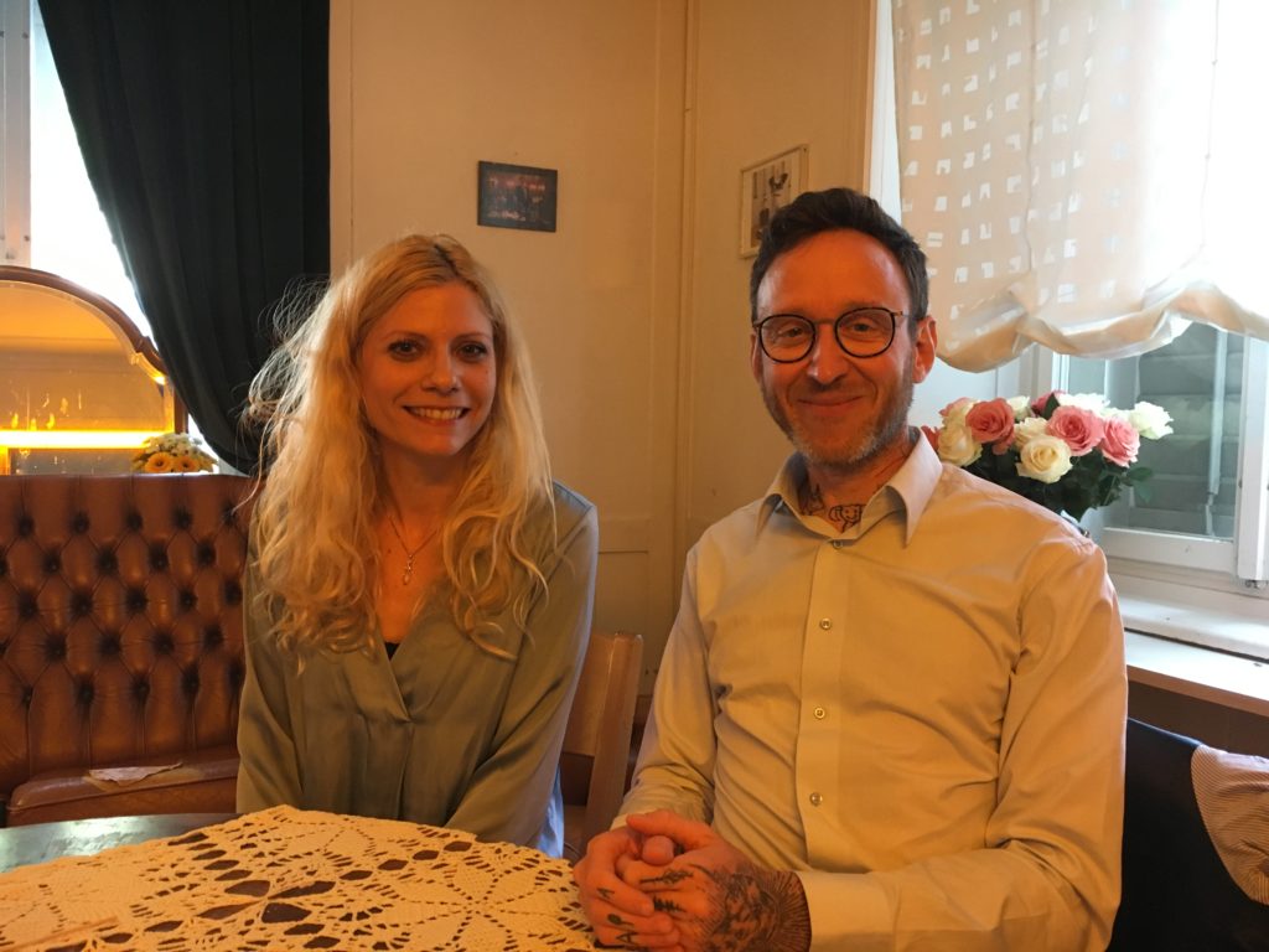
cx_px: 634
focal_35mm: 29
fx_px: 1063
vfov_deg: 48.2
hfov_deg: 61.7
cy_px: 476
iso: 200
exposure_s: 1/25
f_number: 2.2
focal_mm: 4.15
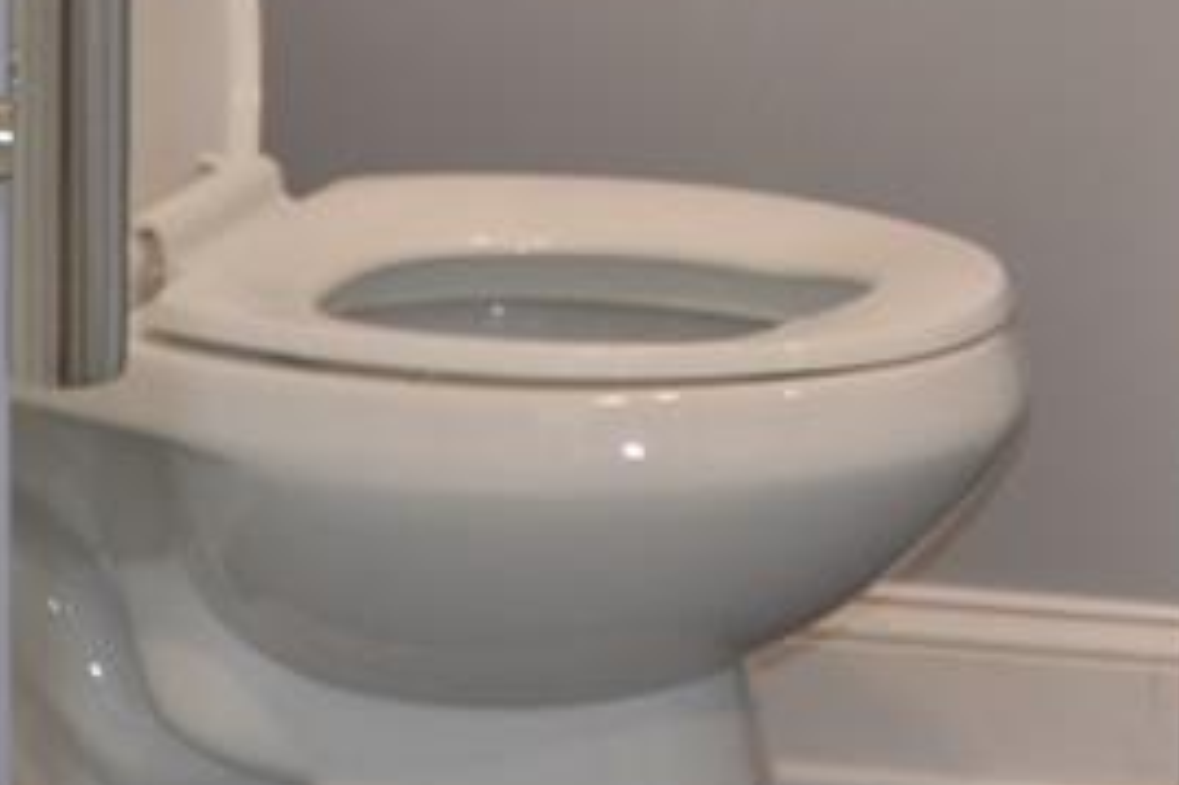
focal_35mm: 120
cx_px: 1381
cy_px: -320
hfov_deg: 16.4
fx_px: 3924
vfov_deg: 11.1
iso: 720
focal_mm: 21
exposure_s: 1/60
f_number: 4.5
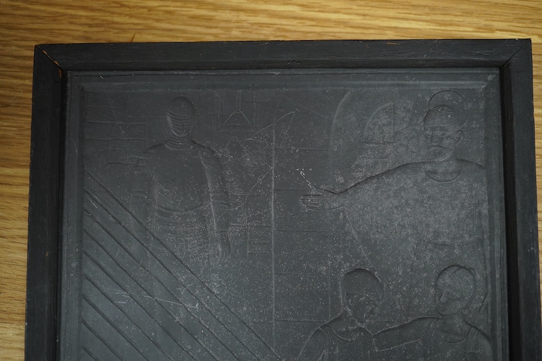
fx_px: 677
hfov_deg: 43.6
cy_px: 180
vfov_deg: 29.9
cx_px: 271
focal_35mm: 45
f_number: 5.6
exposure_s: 1/160
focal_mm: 30
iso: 1250
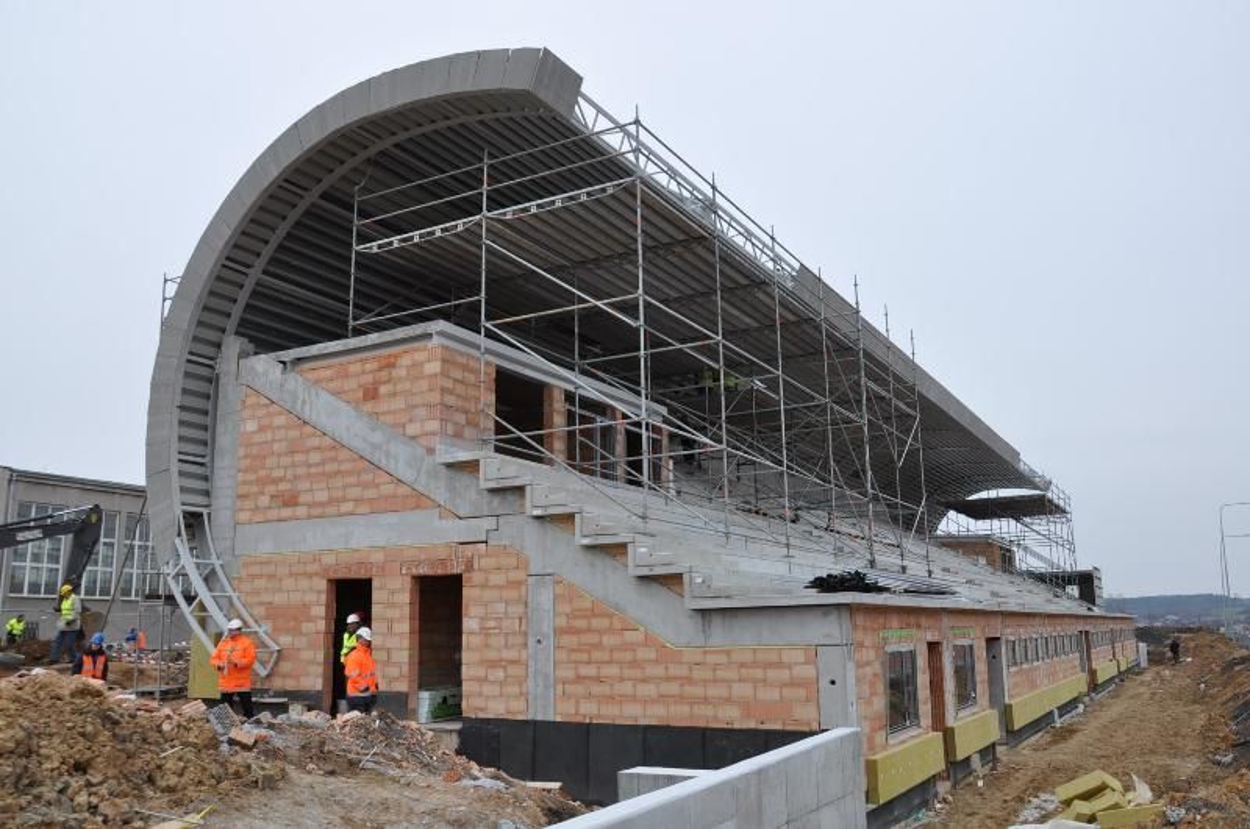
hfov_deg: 62.0
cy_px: 414
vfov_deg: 43.5
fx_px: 1040
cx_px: 625
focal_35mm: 30
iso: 200
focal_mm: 20
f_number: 8
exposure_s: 1/250
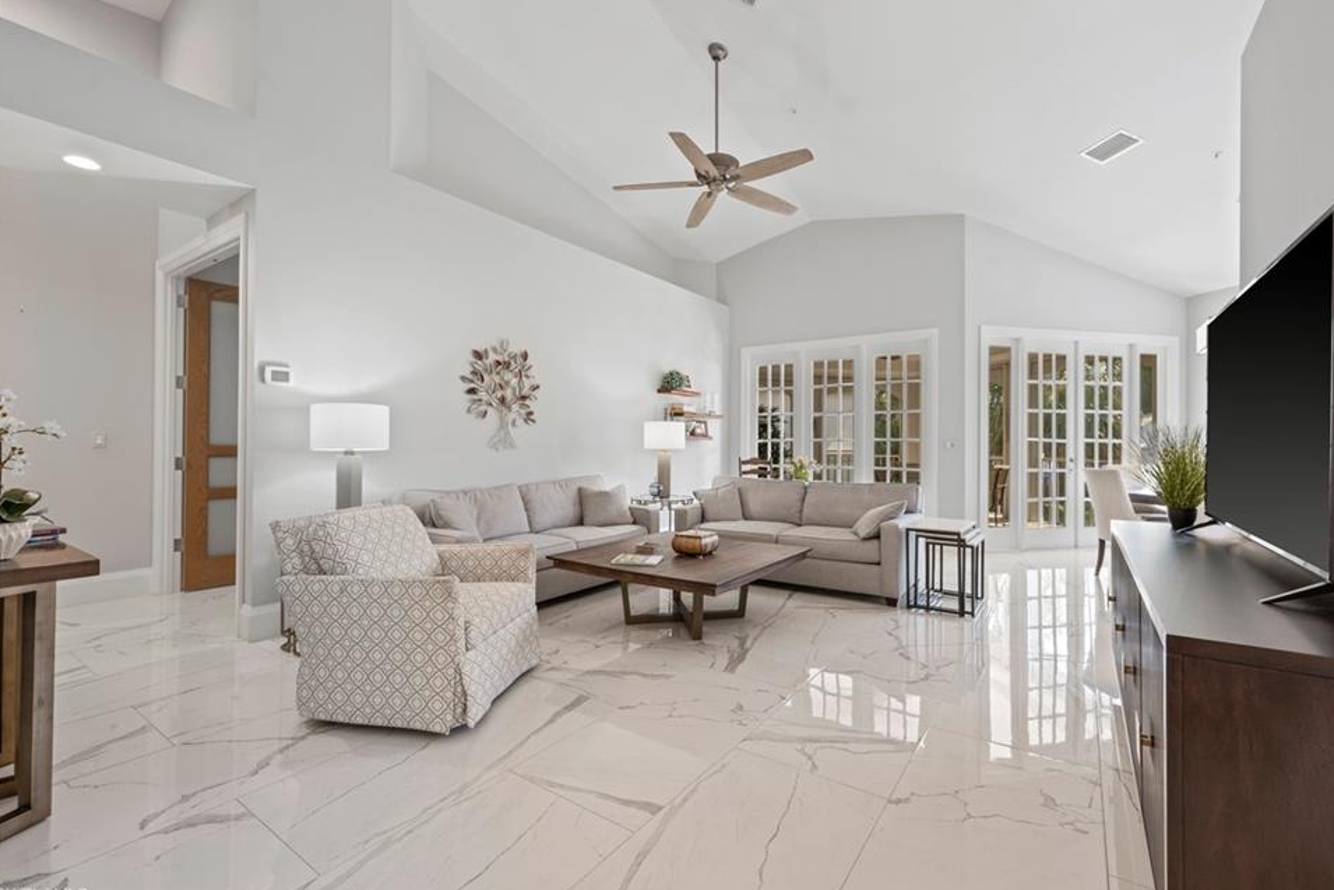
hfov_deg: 100.3
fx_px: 556
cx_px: 707
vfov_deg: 77.3
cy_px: 432
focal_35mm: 15
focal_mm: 14
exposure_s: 1/5
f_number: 9
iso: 320
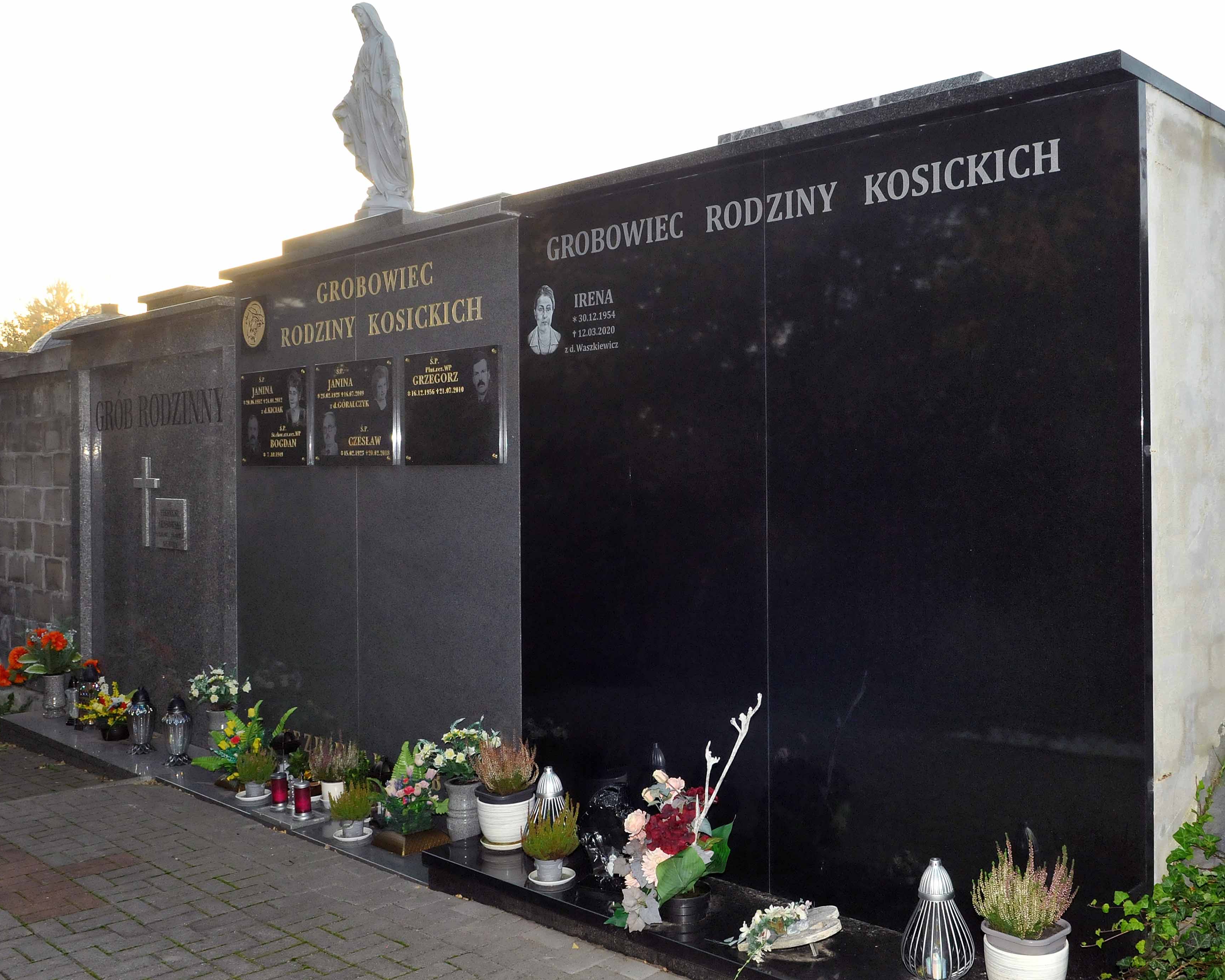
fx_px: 1072
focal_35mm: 30
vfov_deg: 49.1
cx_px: 676
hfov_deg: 59.3
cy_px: 484
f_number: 8
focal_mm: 17
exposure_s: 1/160
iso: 800
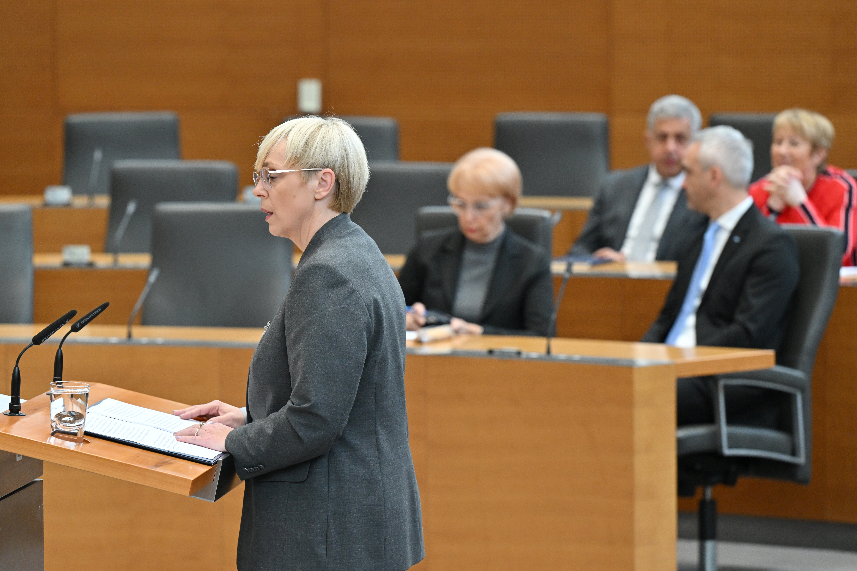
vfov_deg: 7.8
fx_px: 4166
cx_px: 428
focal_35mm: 175
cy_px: 286
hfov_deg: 11.7
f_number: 4.5
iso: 2500
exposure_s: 1/250
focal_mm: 175
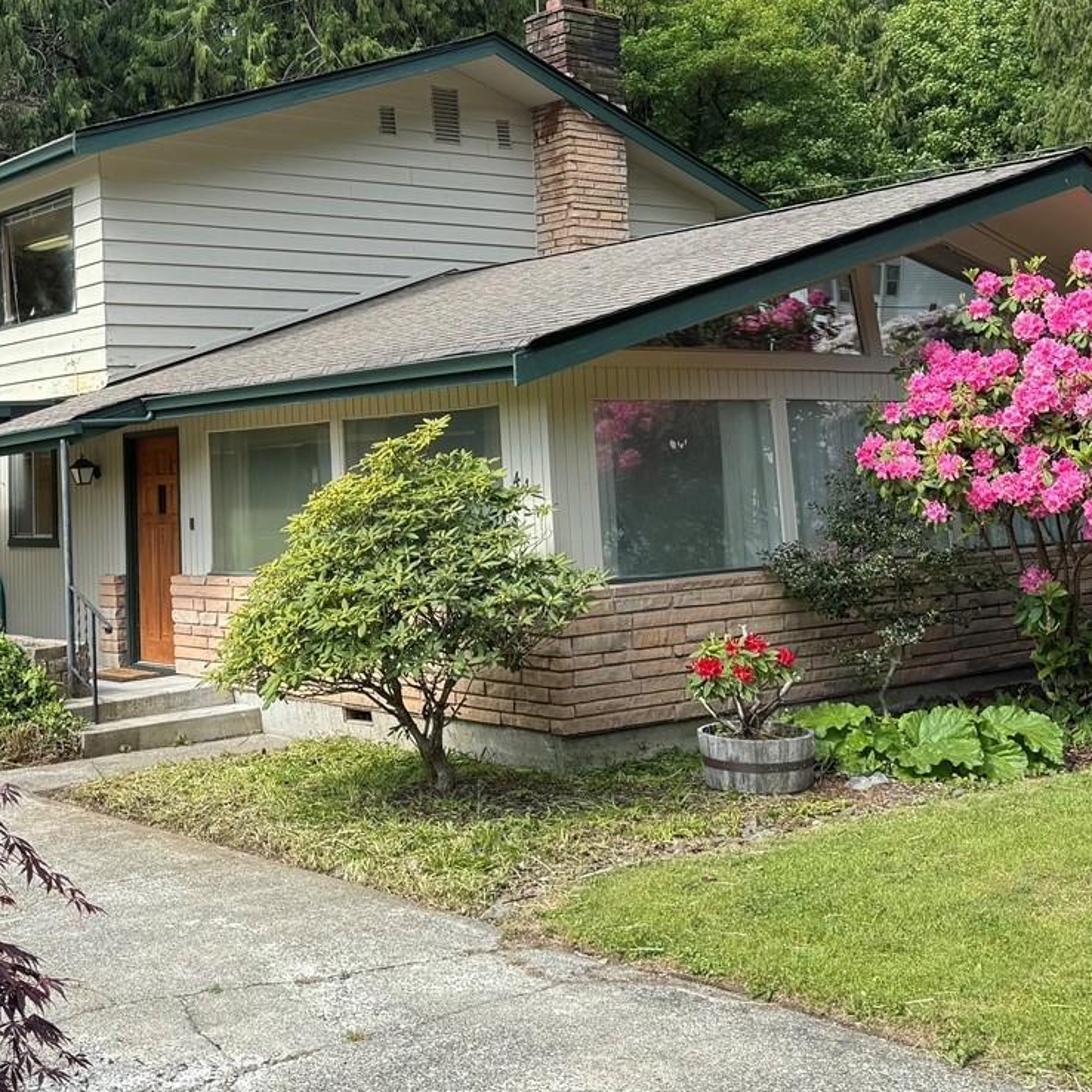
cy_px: 351
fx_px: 1642
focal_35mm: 46
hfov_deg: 36.4
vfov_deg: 36.4
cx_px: 365
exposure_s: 1/1488
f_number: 1.78
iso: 80
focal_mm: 6.76
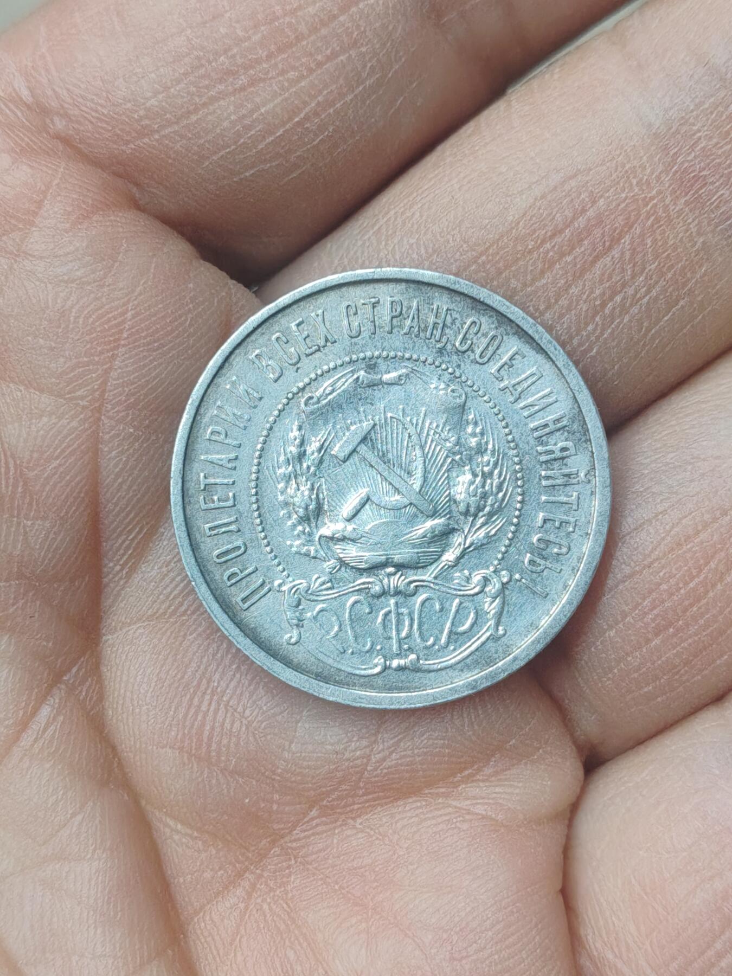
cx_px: 366
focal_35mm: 51
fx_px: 1438
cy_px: 488
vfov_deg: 37.5
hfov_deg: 28.6
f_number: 1.88
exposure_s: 1/60
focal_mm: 4.84
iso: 624
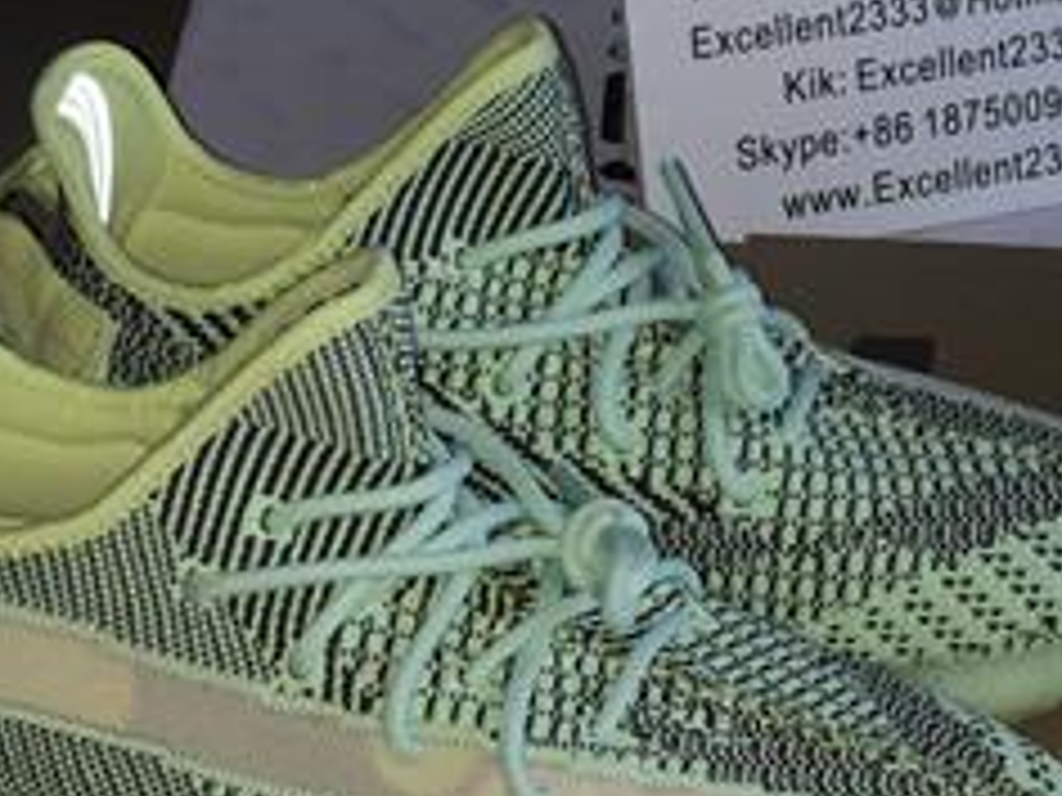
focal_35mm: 139
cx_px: 1044
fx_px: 4264
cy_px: 445
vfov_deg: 10.7
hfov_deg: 14.0
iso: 50
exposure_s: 1/30
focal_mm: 6
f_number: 2.4
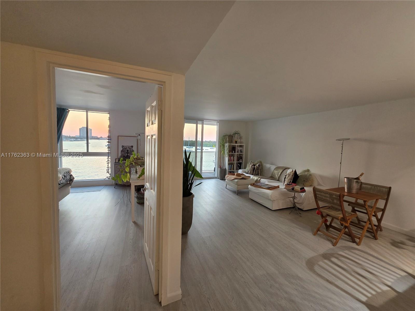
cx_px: 208
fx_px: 156
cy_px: 156
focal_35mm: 13
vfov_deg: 89.9
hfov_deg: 106.2
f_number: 1.9
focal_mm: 2.2
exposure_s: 1/60
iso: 250
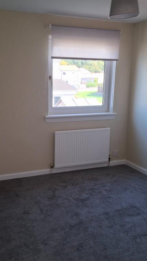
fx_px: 235
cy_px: 131
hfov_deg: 34.5
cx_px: 54
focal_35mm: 34
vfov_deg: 58.0
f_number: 1.8
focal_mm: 5.54
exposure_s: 1/100
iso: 64
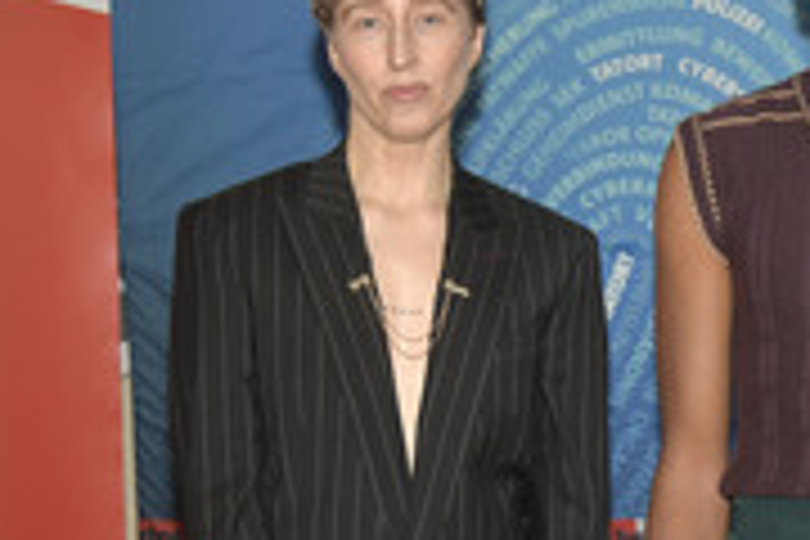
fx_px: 2700
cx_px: 866
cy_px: 369
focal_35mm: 120
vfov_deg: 11.4
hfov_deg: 16.6
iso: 640
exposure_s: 1/200
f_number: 5.6
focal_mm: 48
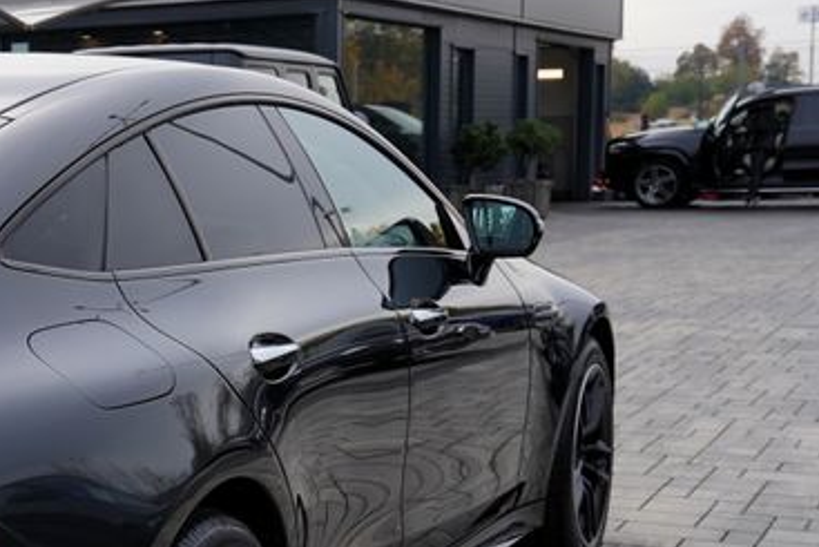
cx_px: -270
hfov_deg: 22.2
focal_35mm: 81
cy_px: 416
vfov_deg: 16.8
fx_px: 1843
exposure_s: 1/160
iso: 100
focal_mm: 29
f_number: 6.3
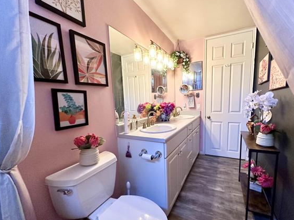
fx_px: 136
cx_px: 162
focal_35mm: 16
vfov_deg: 78.0
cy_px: 118
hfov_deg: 94.2
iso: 500
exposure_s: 1/60
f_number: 2.2
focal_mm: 2.22
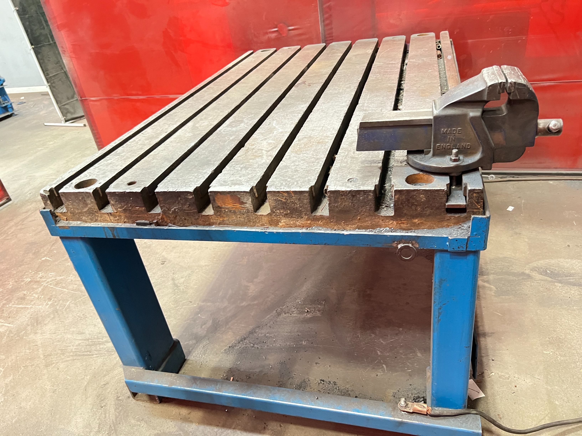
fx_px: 437
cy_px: 218
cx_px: 291
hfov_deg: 67.3
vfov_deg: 53.1
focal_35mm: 26
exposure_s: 1/36
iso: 640
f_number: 1.5
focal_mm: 5.7
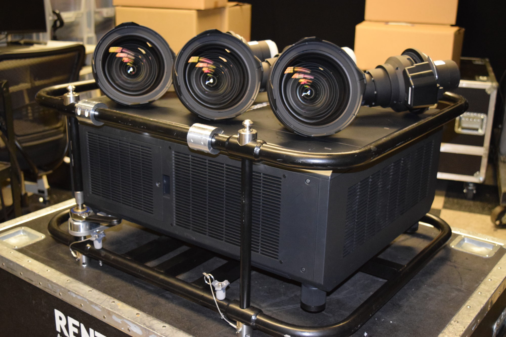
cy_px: 168
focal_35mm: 45
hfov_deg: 43.6
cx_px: 253
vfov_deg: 29.9
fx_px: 632
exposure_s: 1/60
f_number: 4.2
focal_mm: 30
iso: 3200
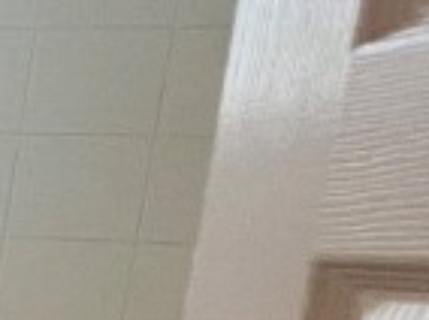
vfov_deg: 15.2
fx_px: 1163
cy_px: 362
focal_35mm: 94
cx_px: -1051
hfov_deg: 9.7
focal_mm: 1.57
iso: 200
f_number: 1.8
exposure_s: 1/120
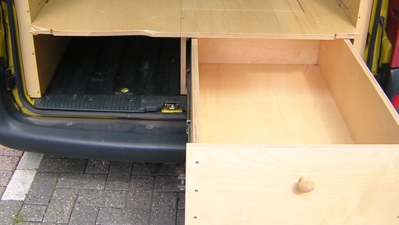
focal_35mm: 46
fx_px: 487
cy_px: 58
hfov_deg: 44.6
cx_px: 202
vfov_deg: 25.7
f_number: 2.6
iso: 100
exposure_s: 1/156
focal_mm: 4.7
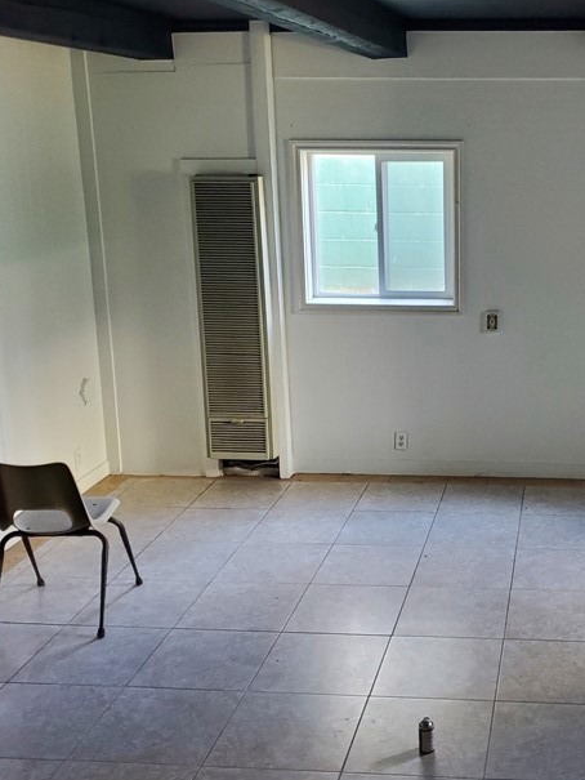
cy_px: 387
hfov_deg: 31.8
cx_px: 484
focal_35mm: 44
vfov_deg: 42.9
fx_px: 991
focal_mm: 4.3
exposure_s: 1/50
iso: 200
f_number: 1.5
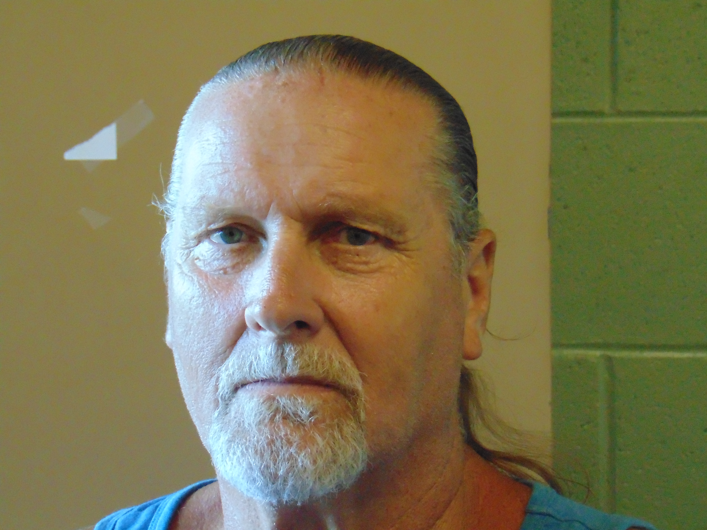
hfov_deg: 18.2
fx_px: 2206
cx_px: 354
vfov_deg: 13.7
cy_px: 265
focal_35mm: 108
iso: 800
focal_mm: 19.4
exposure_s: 1/50
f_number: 3.9
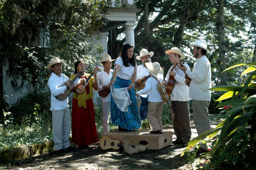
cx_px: 128
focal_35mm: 52
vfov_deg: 25.7
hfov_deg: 37.9
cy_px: 85
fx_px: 373
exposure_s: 1/160
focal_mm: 35
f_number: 8
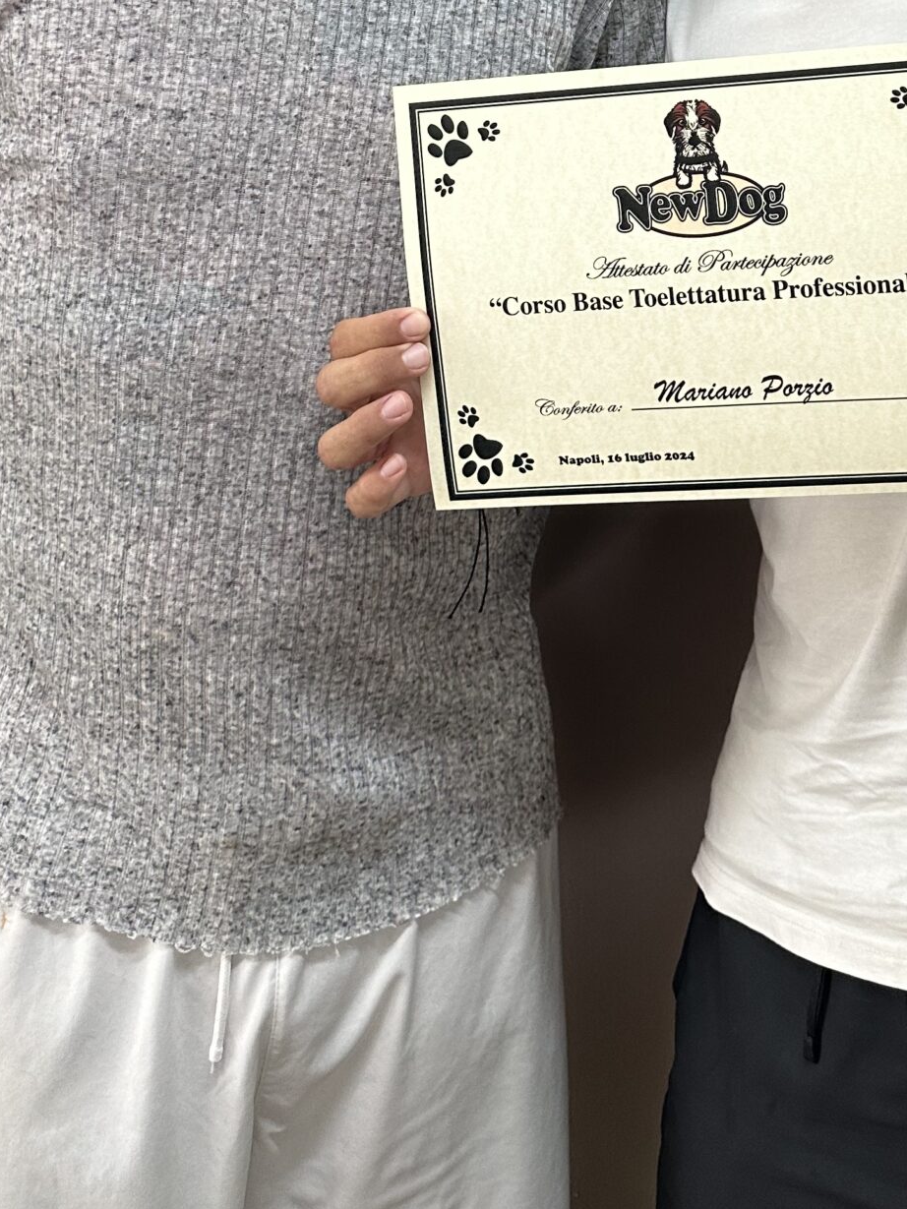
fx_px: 1746
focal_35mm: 50
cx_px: 655
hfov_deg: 28.8
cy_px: -1
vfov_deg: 34.7
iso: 200
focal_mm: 6.86
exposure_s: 1/100
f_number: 1.78
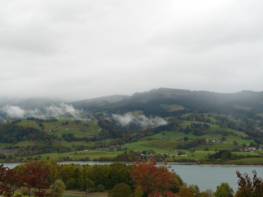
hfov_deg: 34.3
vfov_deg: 26.1
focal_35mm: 56
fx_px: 425
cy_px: 98
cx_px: 132
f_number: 4
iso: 100
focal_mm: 9.3
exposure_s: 1/125
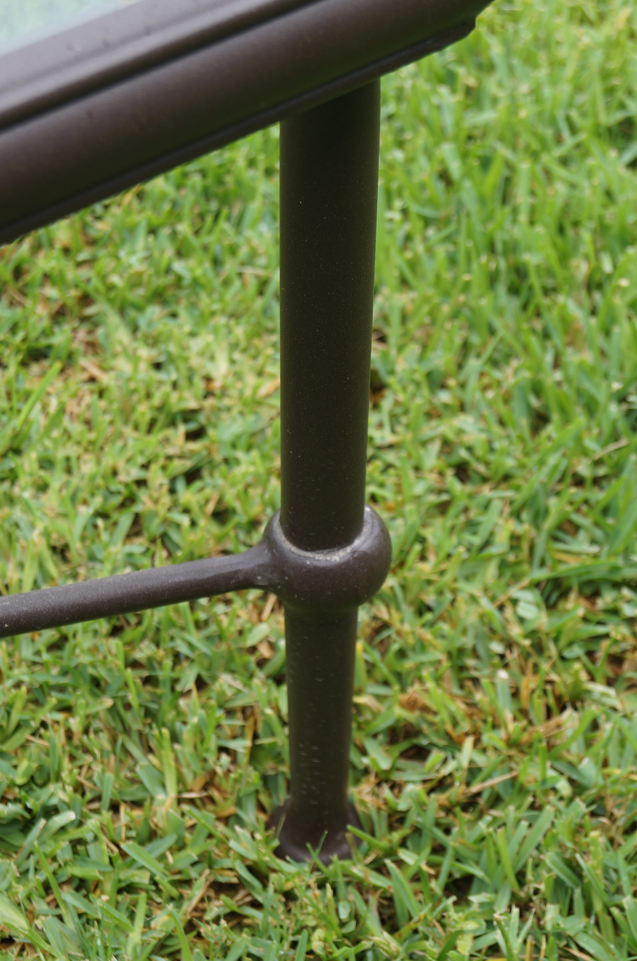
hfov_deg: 20.1
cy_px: 480
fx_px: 1798
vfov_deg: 29.9
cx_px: 318
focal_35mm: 68
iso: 100
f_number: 7.1
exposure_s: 1/125
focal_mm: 45
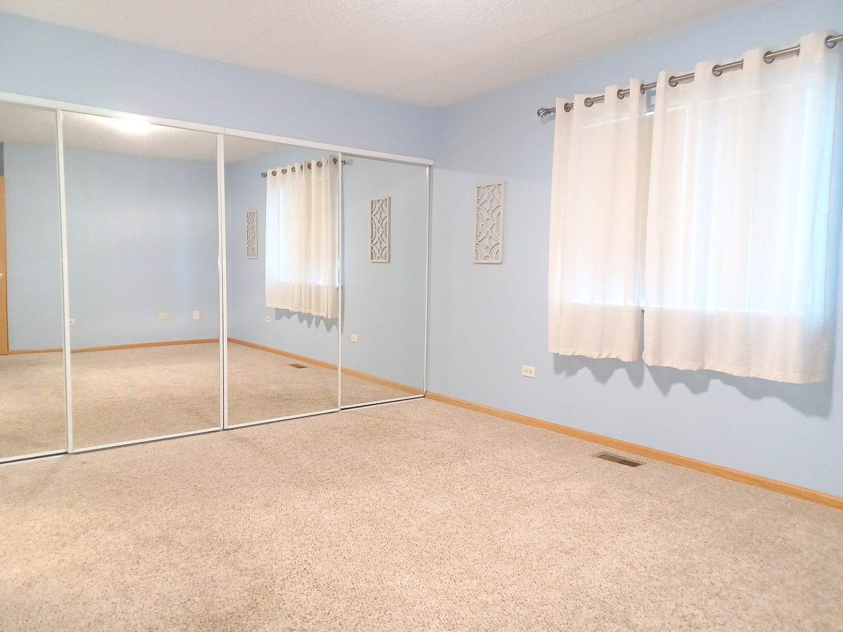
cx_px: 422
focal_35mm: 25
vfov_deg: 54.9
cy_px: 316
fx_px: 609
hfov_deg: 69.4
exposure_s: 1/24
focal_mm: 4.6
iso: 640
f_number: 1.8
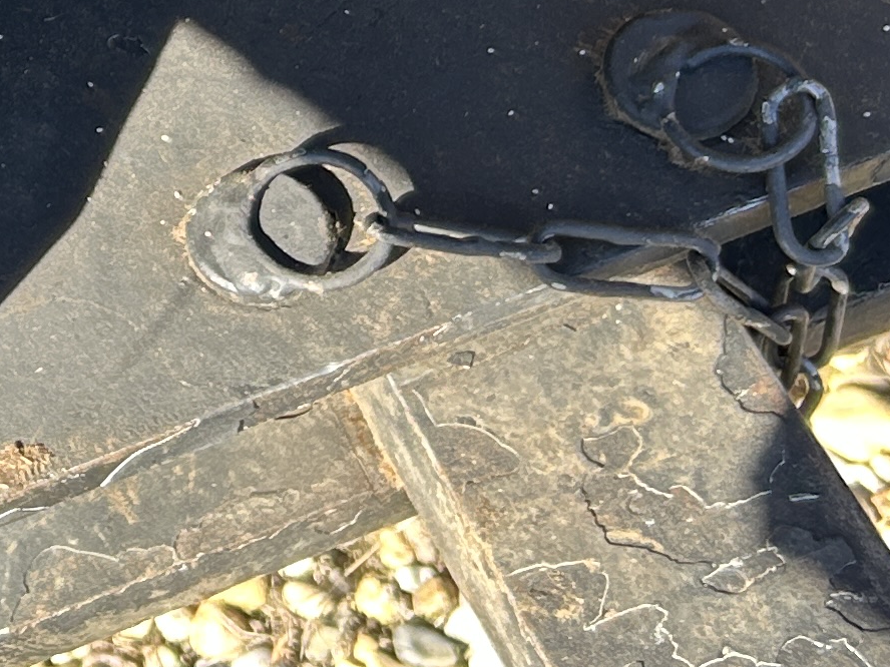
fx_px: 3034
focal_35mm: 118
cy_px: -416
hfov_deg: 15.3
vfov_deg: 11.8
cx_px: -499
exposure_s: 1/295
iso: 50
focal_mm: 5.7
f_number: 1.5
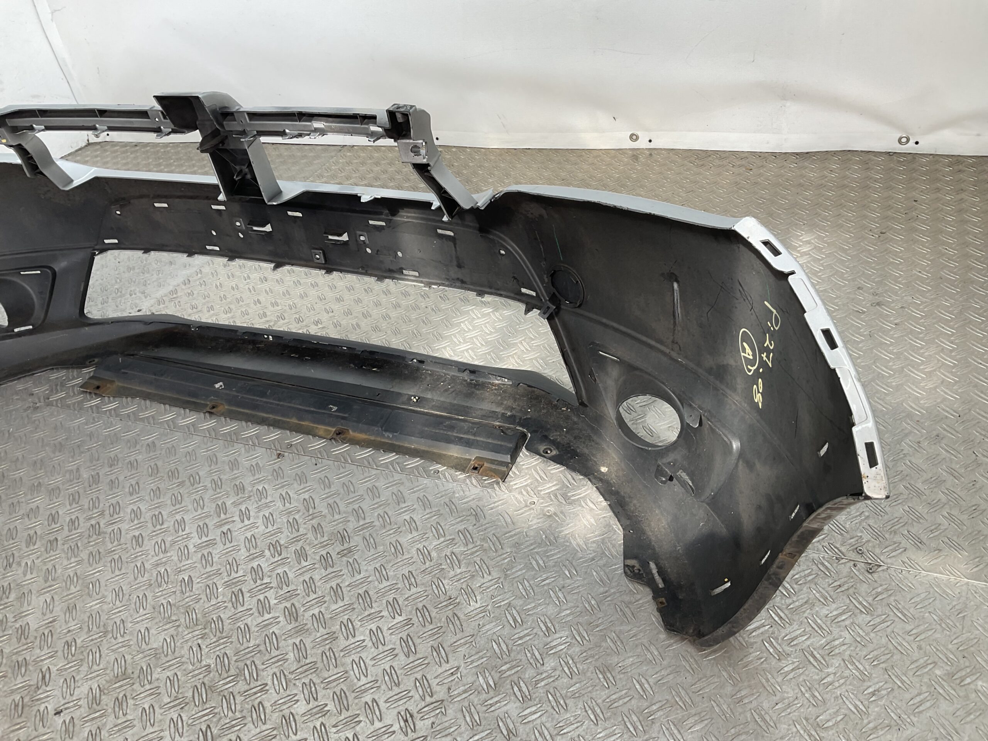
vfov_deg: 48.2
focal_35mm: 29
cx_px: 494
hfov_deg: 61.7
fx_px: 828
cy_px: 370
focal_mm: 3
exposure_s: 1/103
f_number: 1.8
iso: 16
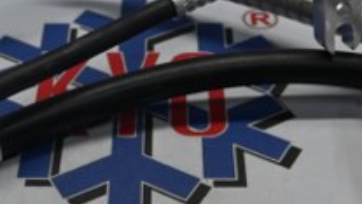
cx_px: 133
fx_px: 896
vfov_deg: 13.0
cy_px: 52
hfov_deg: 22.8
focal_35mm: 93
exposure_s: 1/160
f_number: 3.8
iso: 400
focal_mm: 20.5
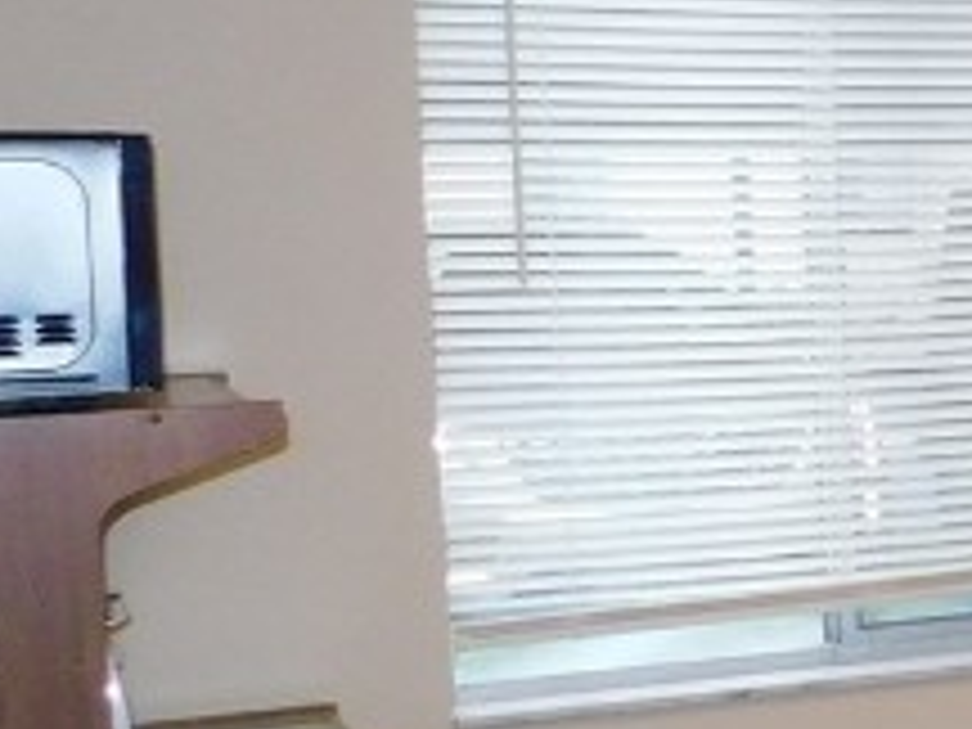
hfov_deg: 13.8
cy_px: 356
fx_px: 3061
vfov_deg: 13.6
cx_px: 2214
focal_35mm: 109
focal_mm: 4
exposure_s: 1/30
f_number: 3
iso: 200
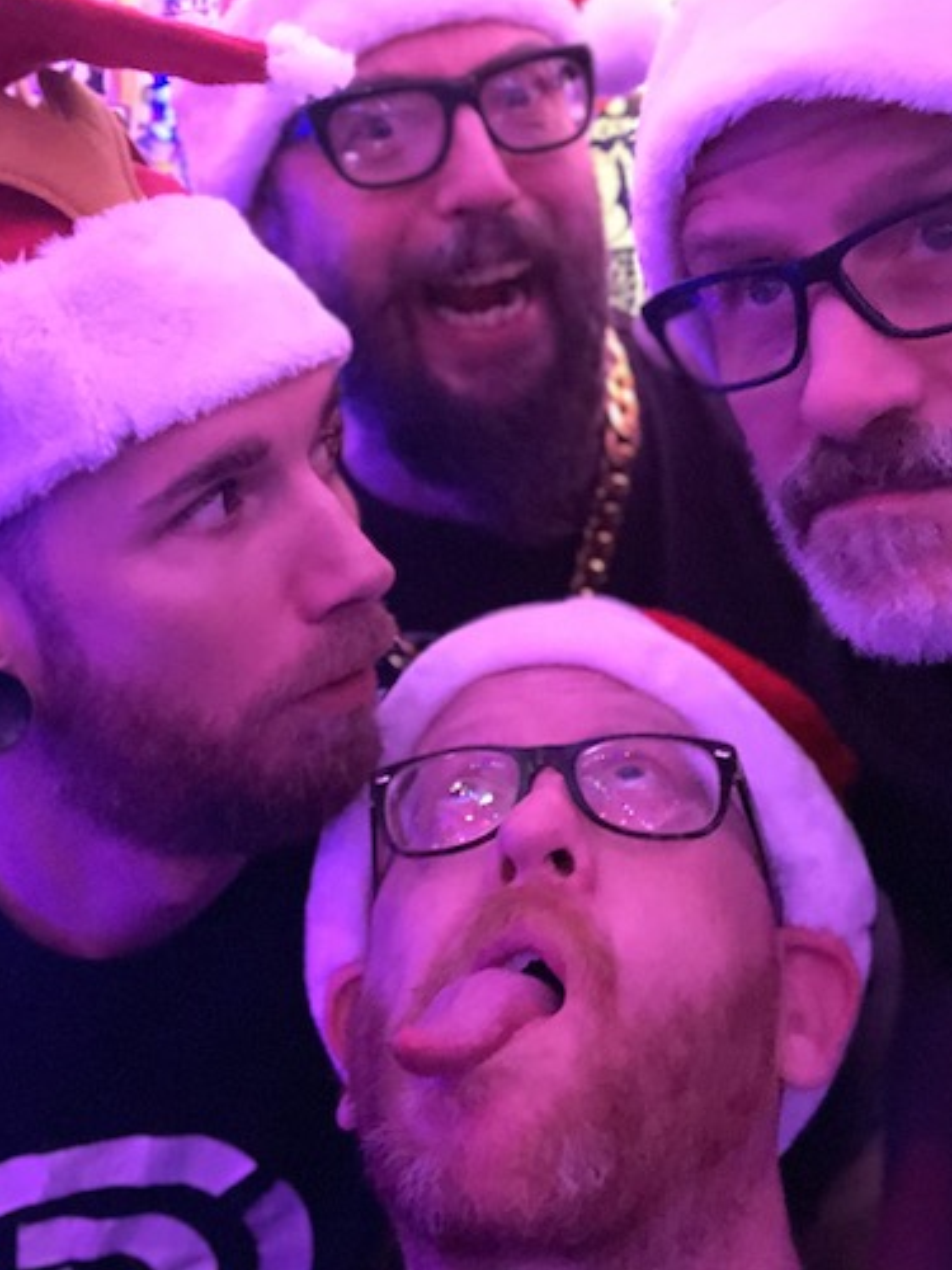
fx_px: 1503
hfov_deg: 35.1
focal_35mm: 41
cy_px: 460
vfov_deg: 45.3
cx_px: 443
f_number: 2.2
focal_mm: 2.87
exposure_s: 1/15
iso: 1600
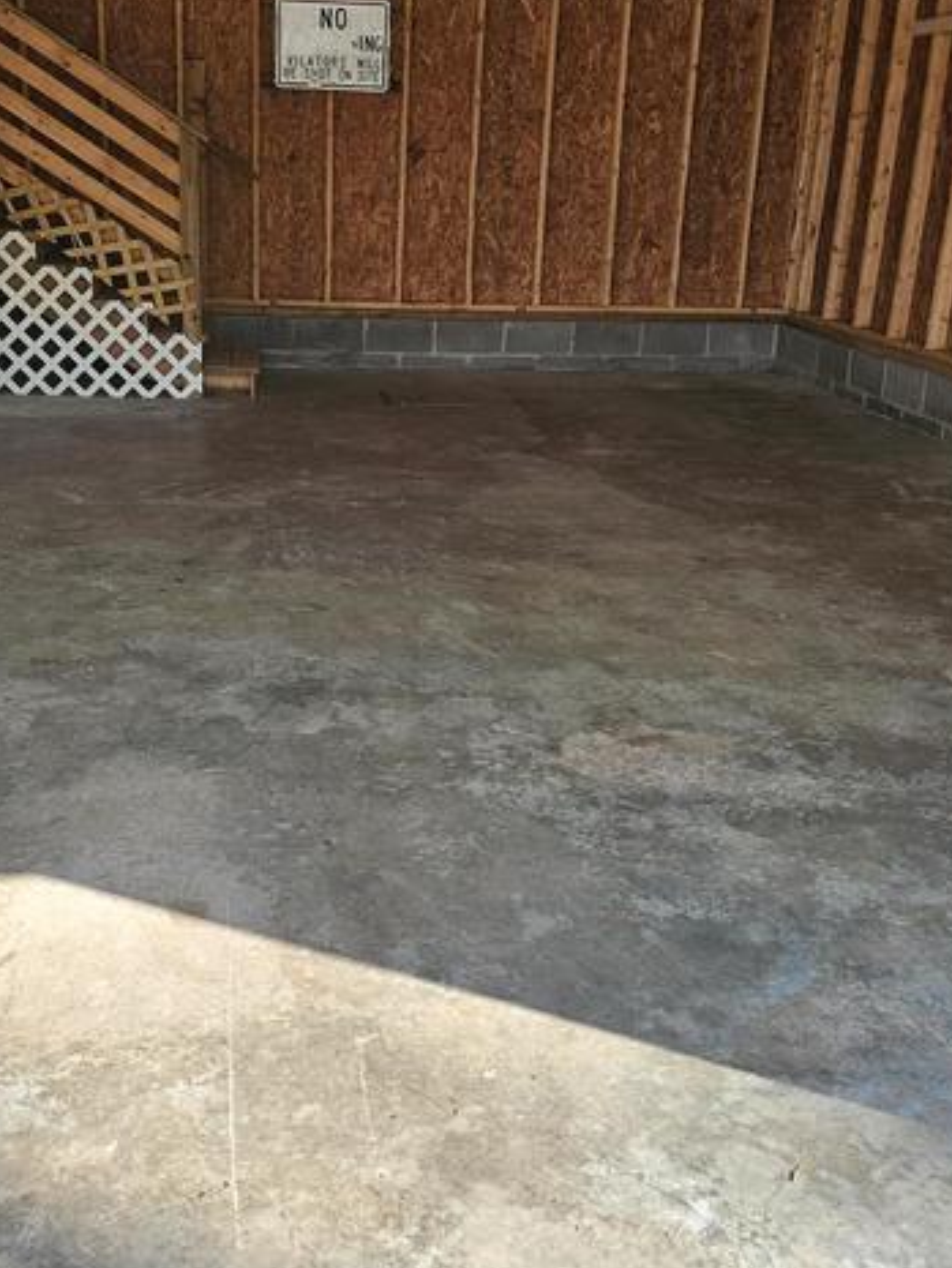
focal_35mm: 38
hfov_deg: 37.6
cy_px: 592
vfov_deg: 48.9
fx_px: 1393
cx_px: 379
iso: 64
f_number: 1.7
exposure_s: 1/180
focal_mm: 6.3
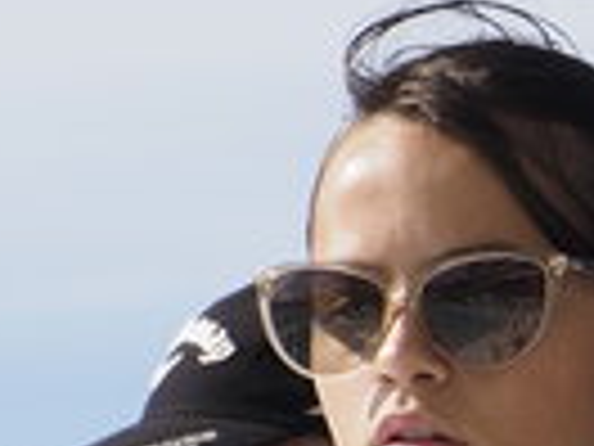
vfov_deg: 1.3
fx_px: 18979
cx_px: 1890
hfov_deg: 1.8
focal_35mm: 1106
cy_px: 622
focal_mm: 73
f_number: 10
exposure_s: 1/320
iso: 200
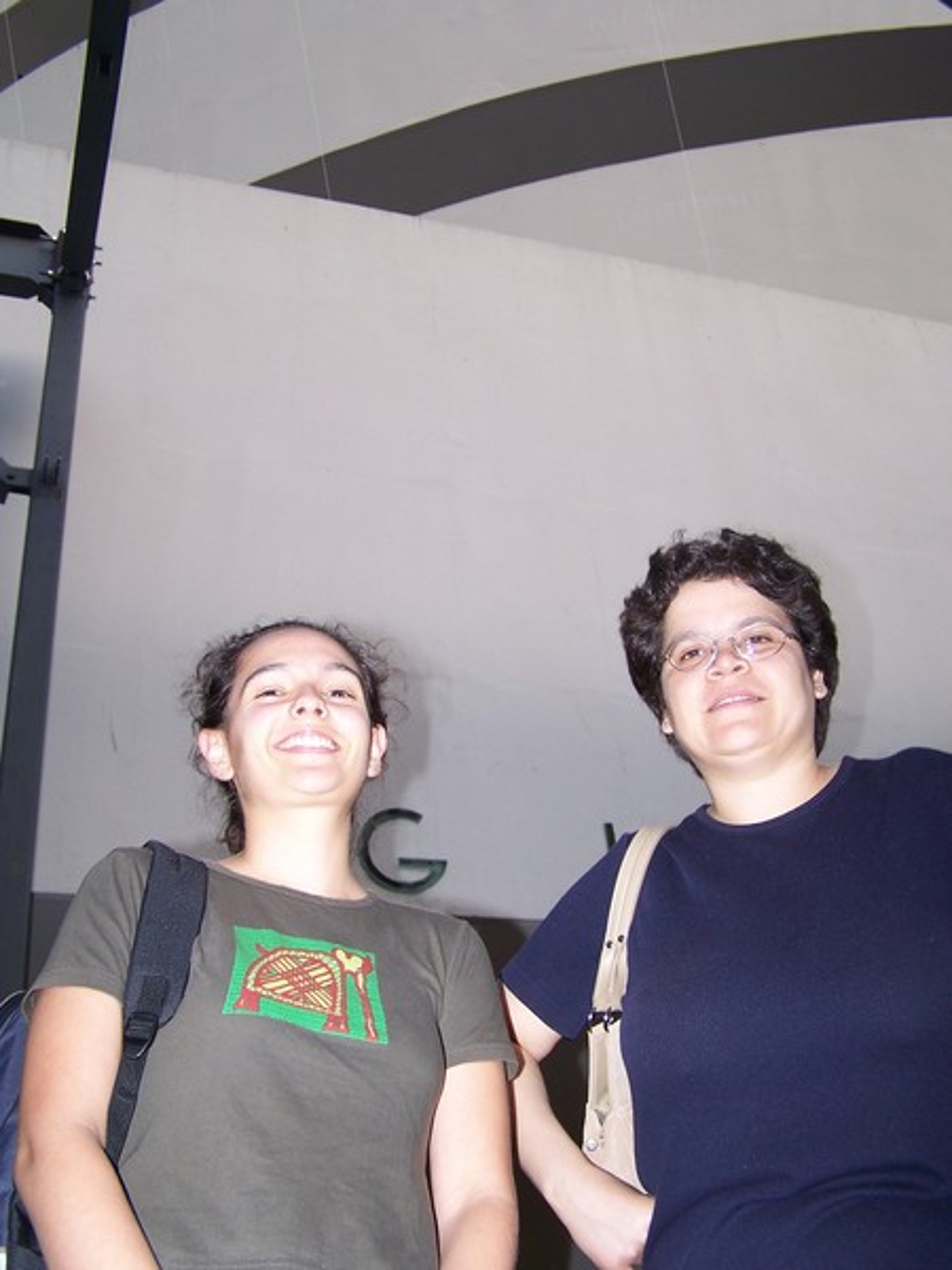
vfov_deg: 49.0
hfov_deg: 37.7
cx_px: 476
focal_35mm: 38
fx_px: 1393
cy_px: 635
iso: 80
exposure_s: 1/60
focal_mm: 6.3
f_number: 2.8
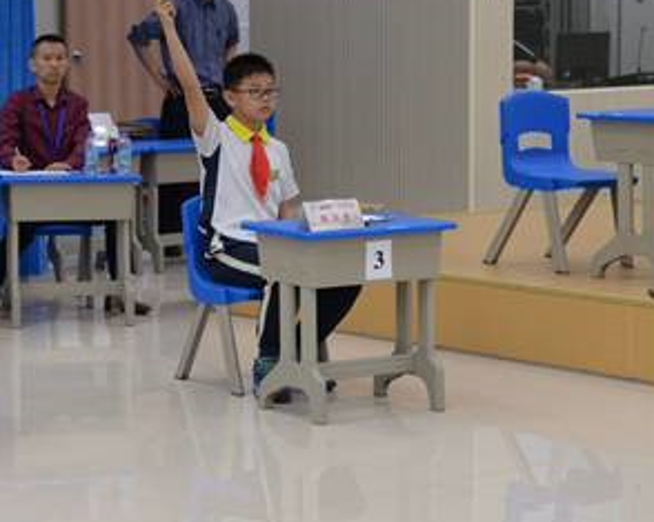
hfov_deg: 16.1
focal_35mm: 115
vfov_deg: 13.3
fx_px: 2225
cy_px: 103
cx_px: -102
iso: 800
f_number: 4
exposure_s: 1/100
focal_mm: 40
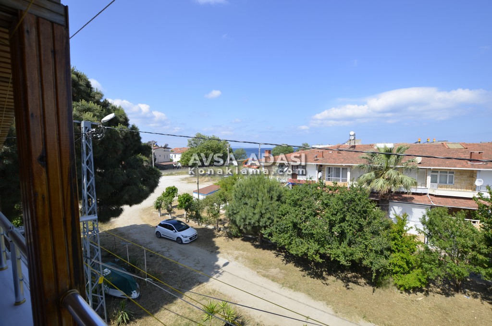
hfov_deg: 100.5
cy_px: 163
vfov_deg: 77.1
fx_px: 205
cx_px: 246
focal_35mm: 15
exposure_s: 1/250
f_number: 8
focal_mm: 10
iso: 125
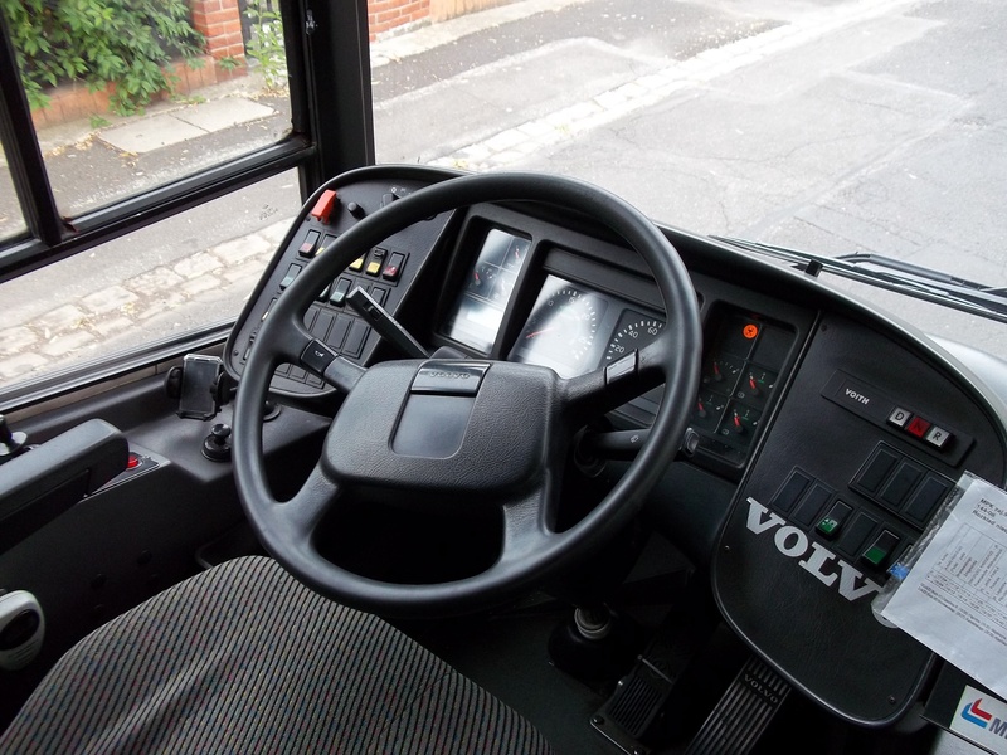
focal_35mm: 32
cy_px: 378
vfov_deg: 44.2
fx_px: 931
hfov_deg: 56.8
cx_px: 504
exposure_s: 1/30
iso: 143
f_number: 2.9
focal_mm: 5.7
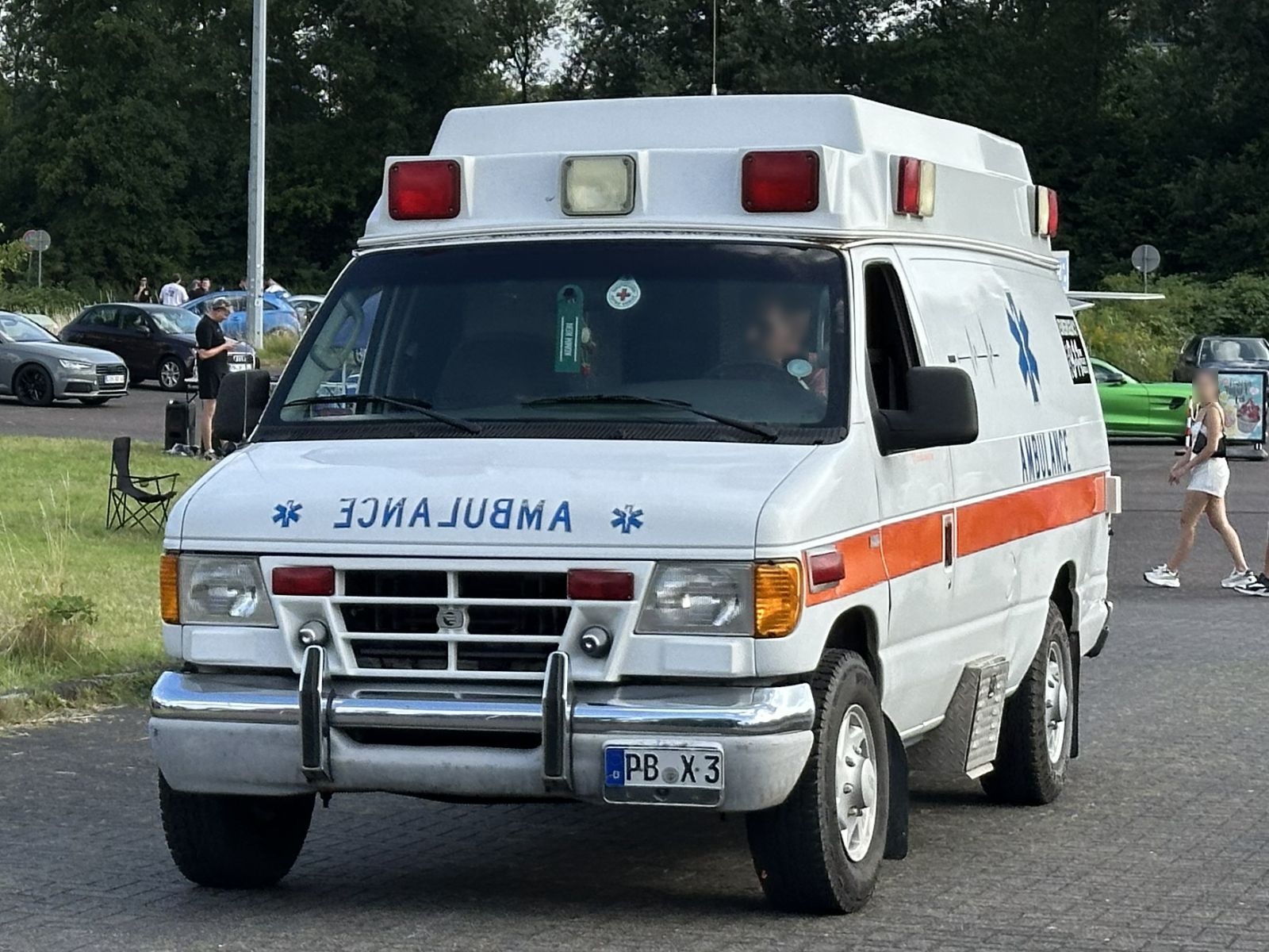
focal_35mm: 48
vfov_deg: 30.3
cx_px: 634
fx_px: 1760
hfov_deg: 39.7
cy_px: 476
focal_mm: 6.86
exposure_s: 1/1848
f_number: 1.78
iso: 64
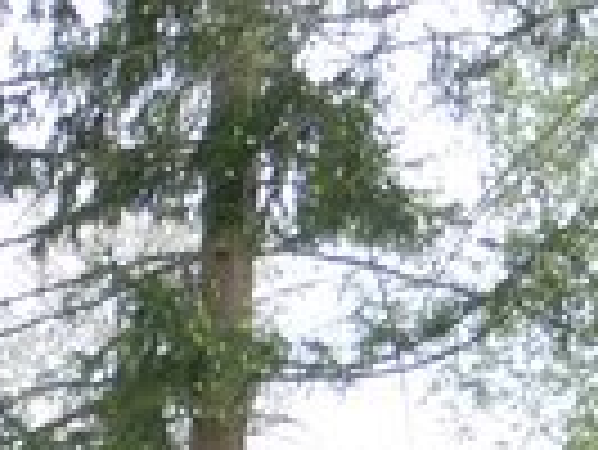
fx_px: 3112
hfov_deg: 10.3
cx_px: -508
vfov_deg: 6.9
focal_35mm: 180
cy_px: 1593
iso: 100
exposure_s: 1/200
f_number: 4
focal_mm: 4.3
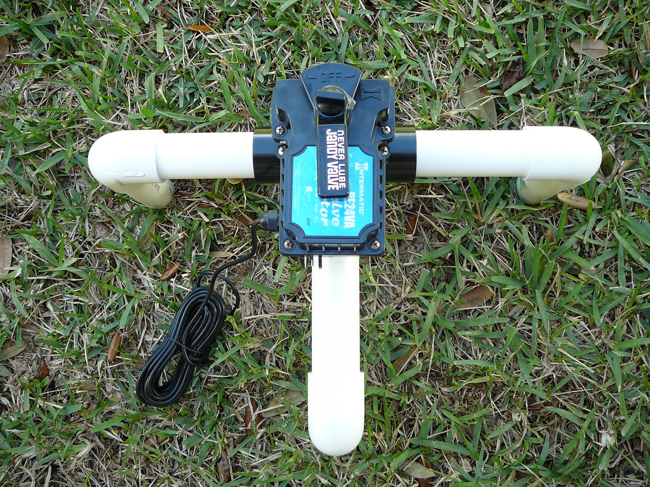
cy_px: 244
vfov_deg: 40.7
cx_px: 325
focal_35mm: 35
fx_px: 657
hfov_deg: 52.6
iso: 80
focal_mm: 5.2
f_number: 2.8
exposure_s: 1/80
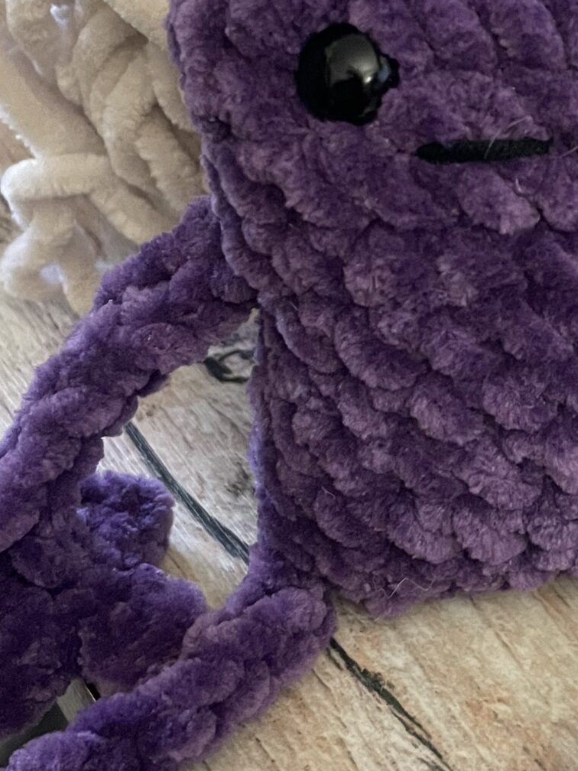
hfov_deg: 21.6
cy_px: 316
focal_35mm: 66
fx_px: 1469
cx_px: 562
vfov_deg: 29.3
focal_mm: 4.2
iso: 400
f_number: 1.6
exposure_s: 1/60
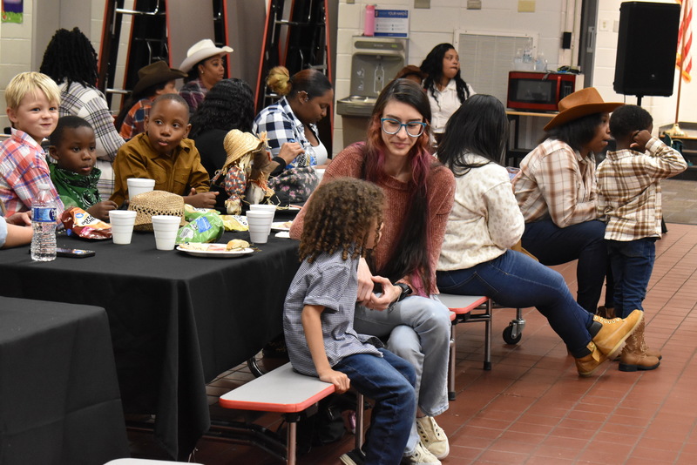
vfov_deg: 16.6
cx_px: 348
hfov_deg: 24.6
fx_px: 1598
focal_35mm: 82
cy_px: 232
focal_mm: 55
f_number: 7.1
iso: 3200
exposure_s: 1/100
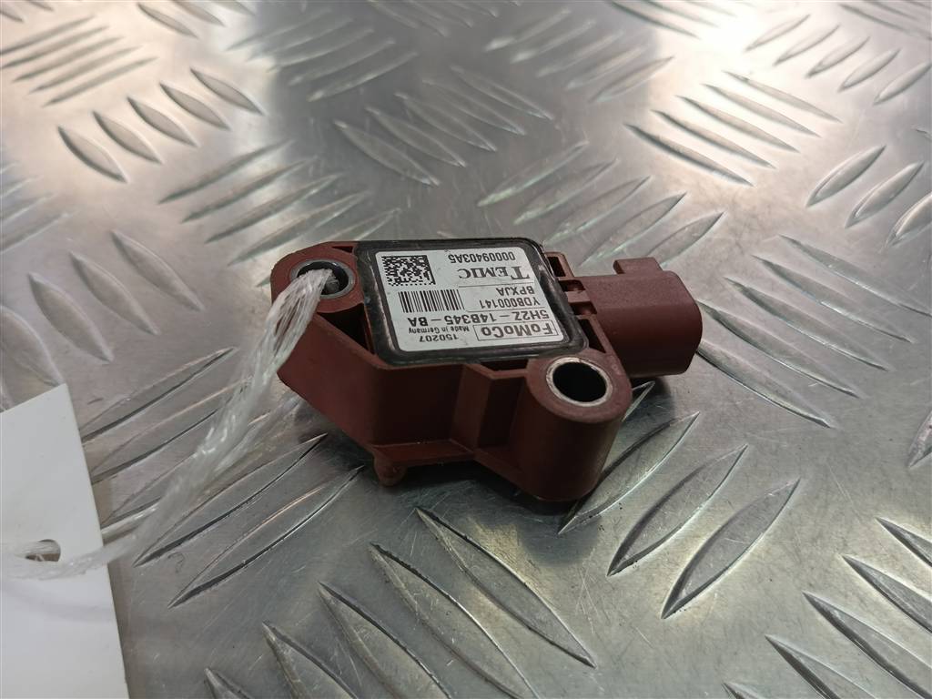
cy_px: 350
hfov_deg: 65.3
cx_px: 466
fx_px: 727
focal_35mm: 27
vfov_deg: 51.4
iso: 94
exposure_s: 1/100
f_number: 1.6
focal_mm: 4.11
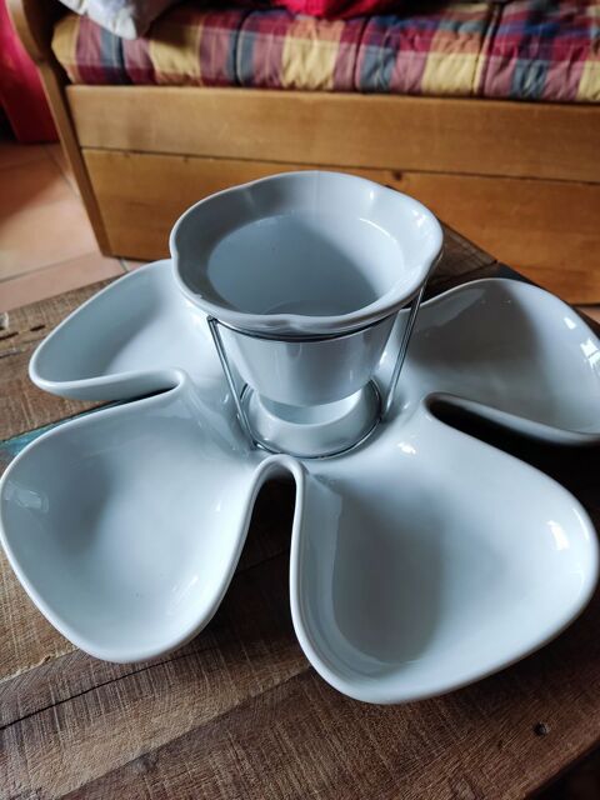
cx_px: 300
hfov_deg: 54.9
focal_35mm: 25
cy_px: 400
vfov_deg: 69.4
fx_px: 578
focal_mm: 4.71
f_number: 1.79
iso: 190
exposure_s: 1/50
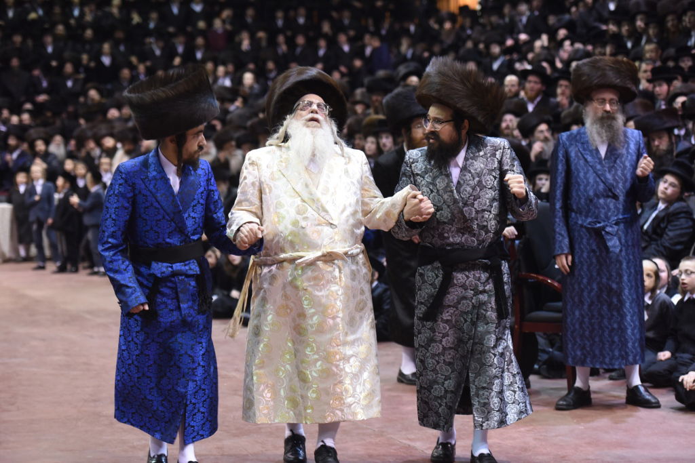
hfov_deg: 20.8
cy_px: 232
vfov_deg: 14.0
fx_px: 1892
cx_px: 348
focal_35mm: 98
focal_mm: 98
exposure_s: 1/125
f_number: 3.2
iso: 2000
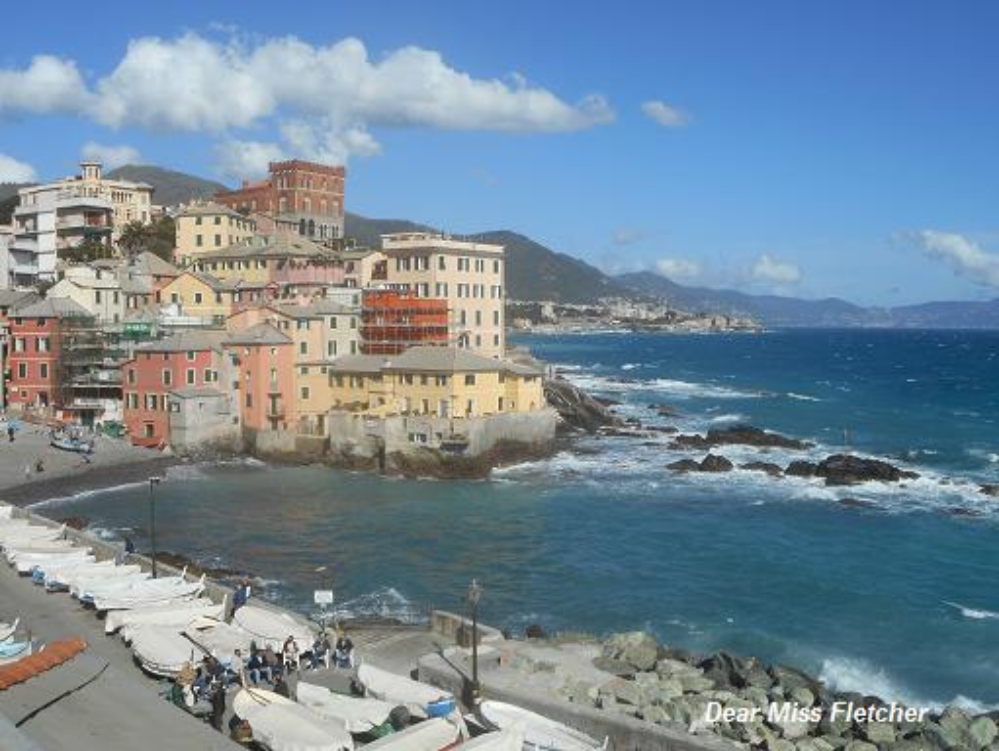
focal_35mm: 39
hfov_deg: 47.8
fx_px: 1126
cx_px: 500
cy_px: 376
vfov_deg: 36.9
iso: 80
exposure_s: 1/1000
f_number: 4.5
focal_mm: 6.9
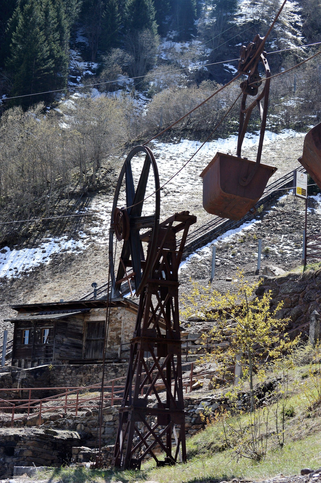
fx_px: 1106
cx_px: 160
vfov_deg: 24.6
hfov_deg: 16.5
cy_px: 242
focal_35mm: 82
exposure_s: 1/100
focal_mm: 55
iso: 100
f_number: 10
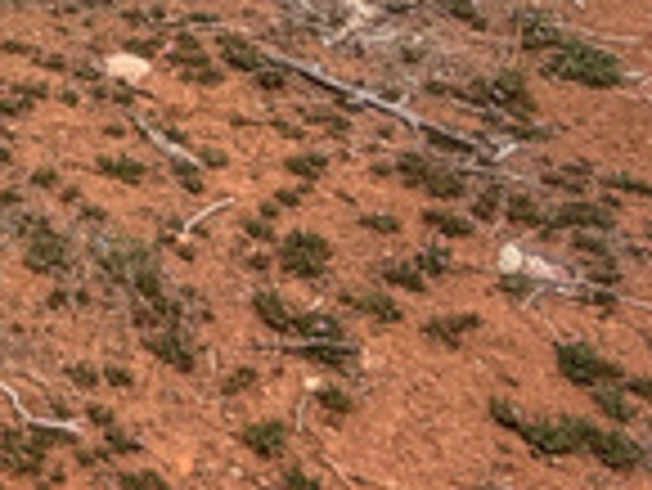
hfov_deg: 15.3
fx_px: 1866
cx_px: -706
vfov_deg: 12.3
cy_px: -643
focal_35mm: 99
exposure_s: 1/1033
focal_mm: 2.22
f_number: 2.2
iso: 20
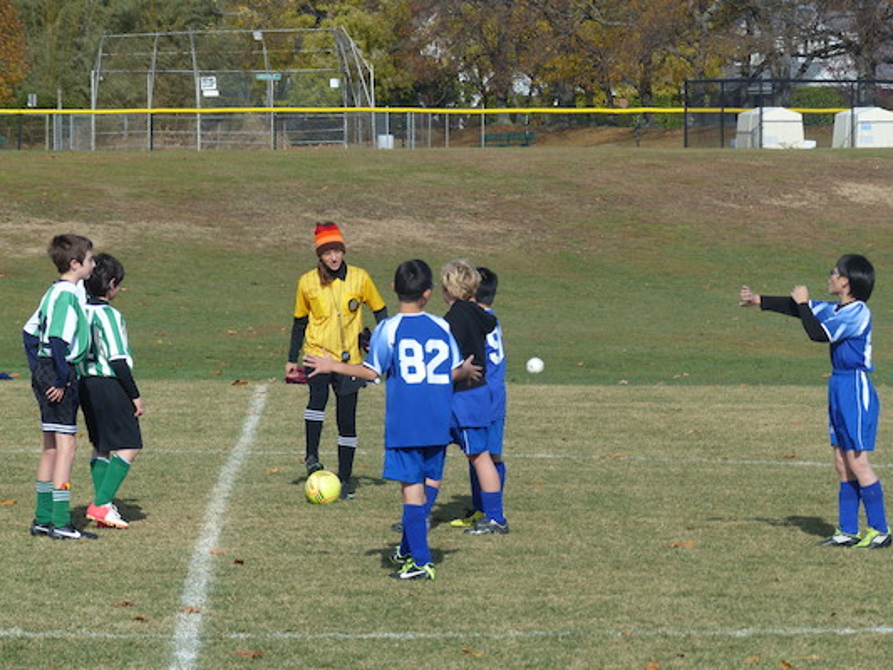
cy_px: 335
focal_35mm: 189
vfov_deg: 7.9
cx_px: 446
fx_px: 4877
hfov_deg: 10.5
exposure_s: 1/640
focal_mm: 34
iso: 100
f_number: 3.2
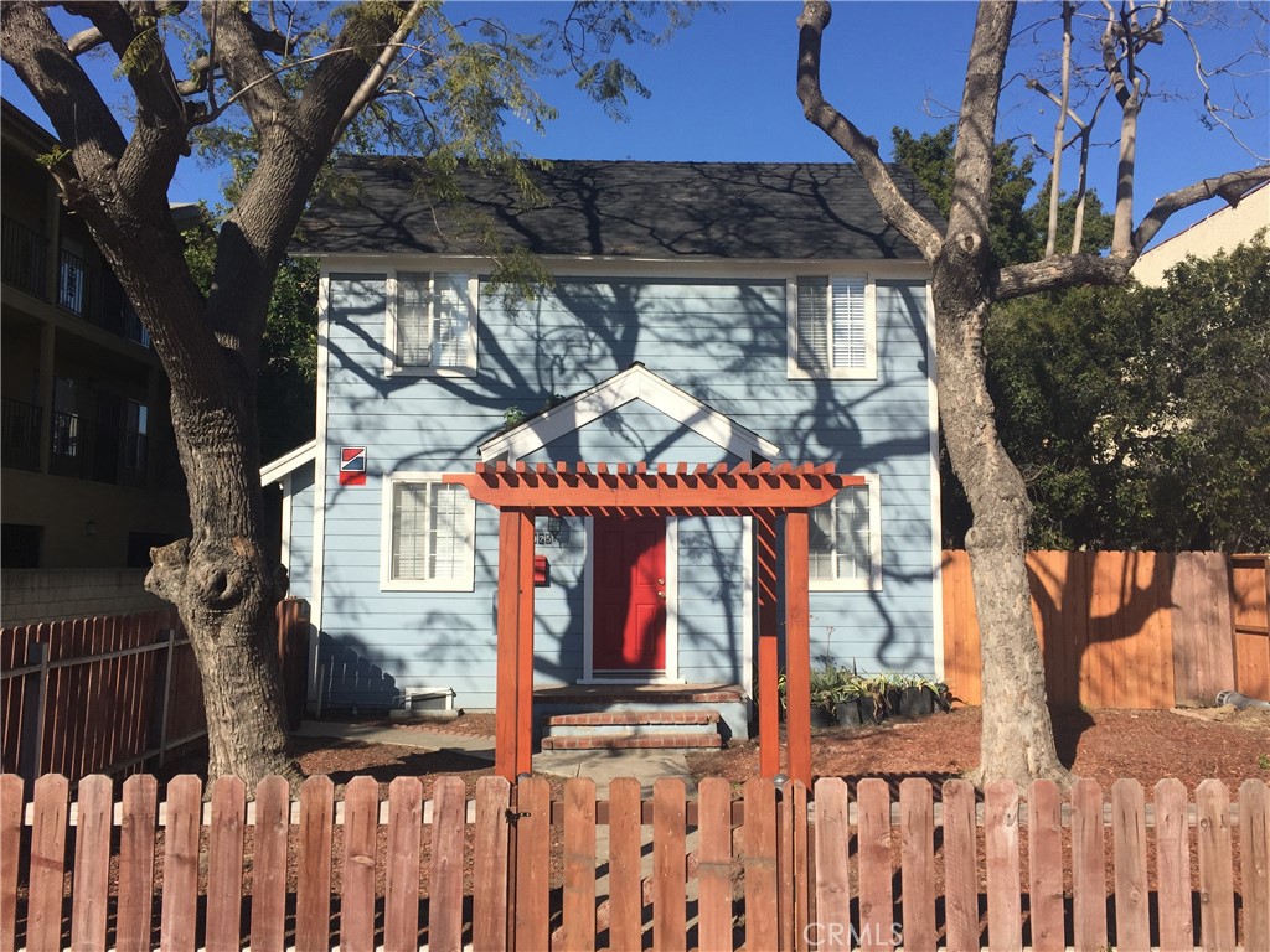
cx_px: 635
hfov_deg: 61.7
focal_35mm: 29
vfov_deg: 48.2
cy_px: 476
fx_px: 1064
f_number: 2.2
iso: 32
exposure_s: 1/2326
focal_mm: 4.15
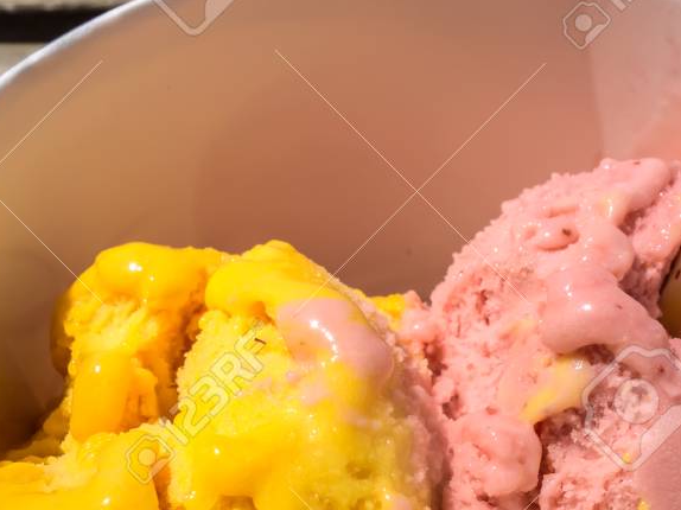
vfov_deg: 23.8
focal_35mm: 61
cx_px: 416
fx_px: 1200
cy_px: 359
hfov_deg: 31.6
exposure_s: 1/1000
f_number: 8
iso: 125
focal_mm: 10.4
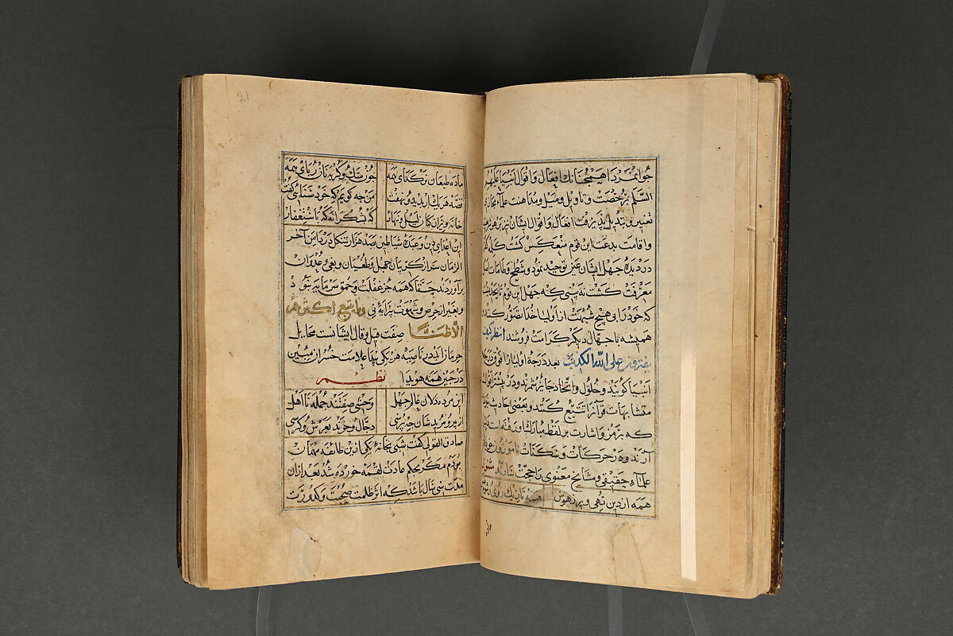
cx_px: 476
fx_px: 1509
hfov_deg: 35.1
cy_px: 318
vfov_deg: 23.8
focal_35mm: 57
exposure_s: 1/30
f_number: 13
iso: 250
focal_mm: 57
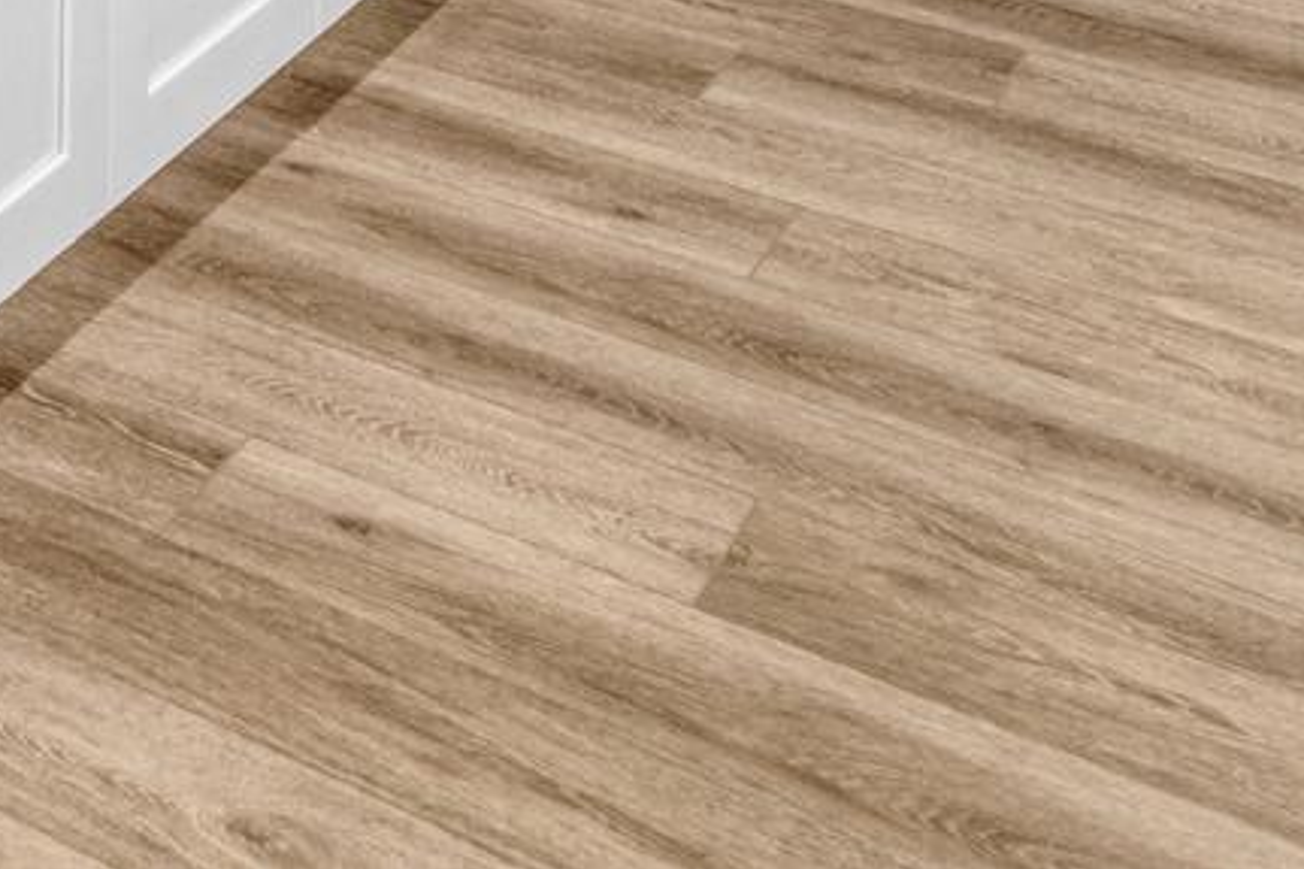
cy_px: -1194
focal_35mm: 76
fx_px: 2752
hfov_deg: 20.9
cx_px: -844
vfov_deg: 13.4
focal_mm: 16
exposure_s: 1/8
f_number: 7.1
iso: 1250
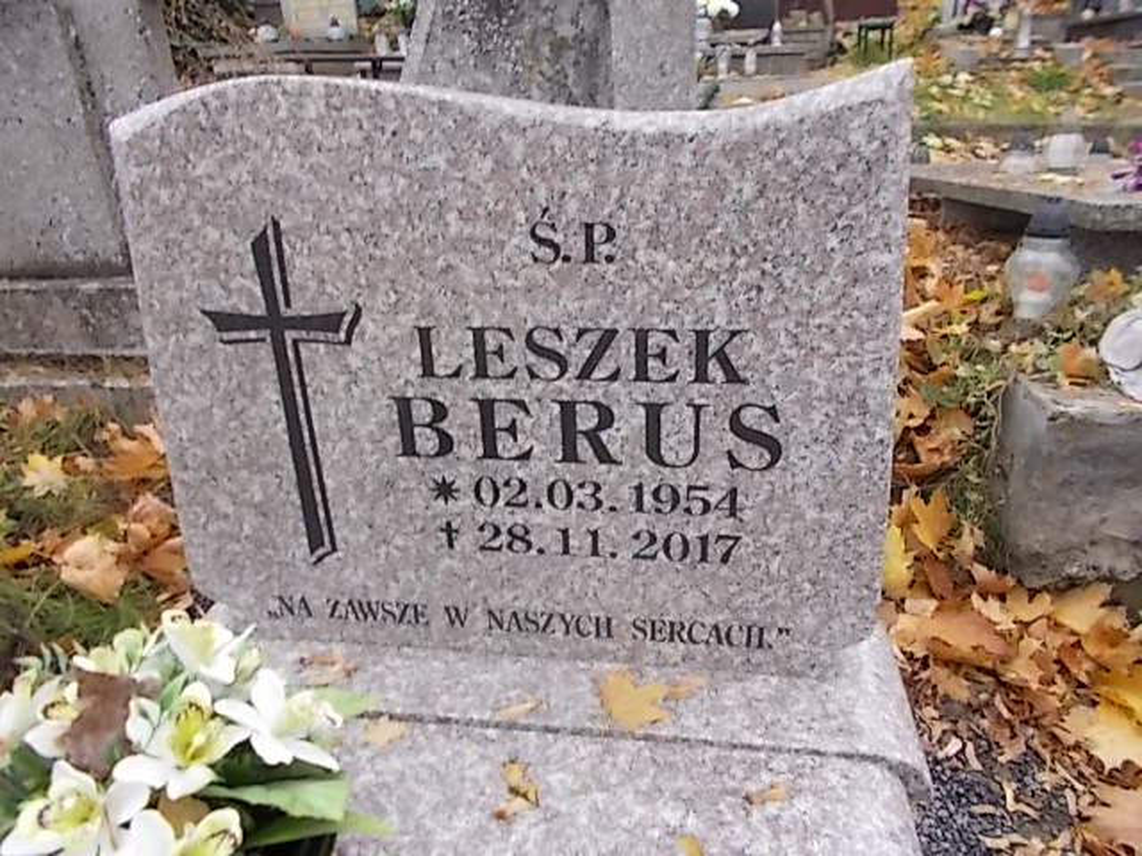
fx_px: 858
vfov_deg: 53.1
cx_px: 571
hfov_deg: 67.3
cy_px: 428
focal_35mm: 26
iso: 80
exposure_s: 1/80
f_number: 3.2
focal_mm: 4.6
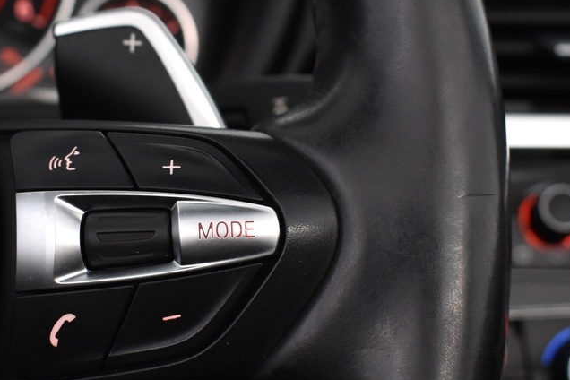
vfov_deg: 16.3
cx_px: 220
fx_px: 1330
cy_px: 214
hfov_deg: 24.1
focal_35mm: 84
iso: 1250
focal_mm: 22
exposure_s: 1/40
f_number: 3.8
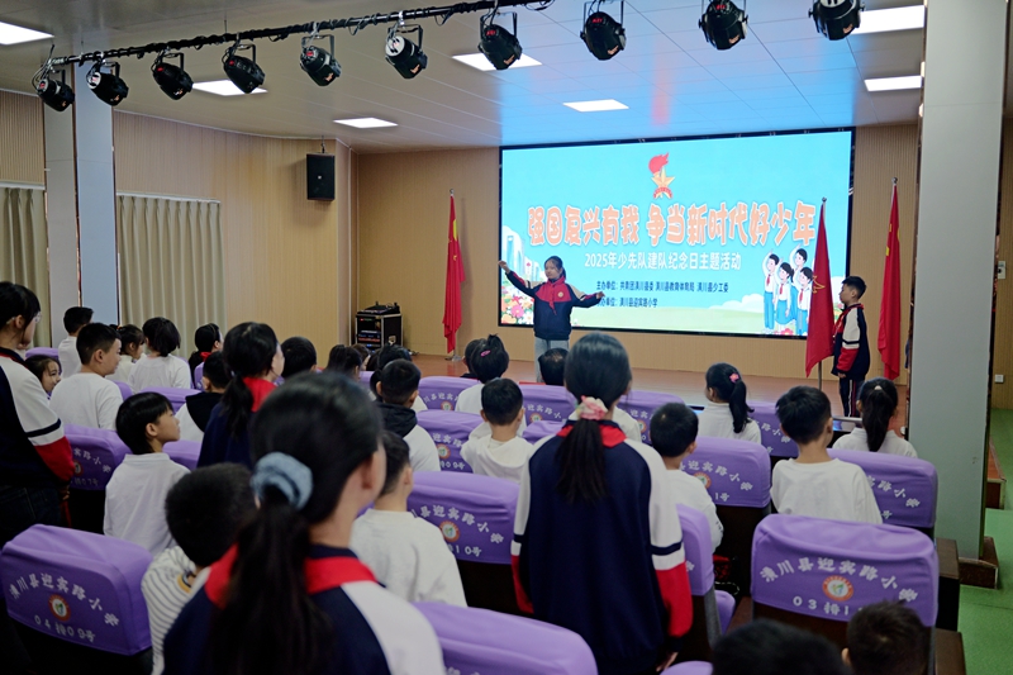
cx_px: 506
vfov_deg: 42.3
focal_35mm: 31
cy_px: 338
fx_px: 872
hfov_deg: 60.3
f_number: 2.8
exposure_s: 1/125
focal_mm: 31
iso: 320
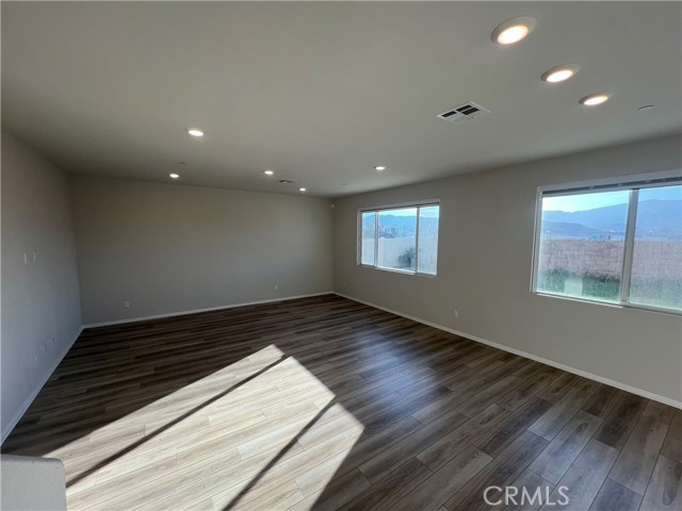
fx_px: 256
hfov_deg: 106.2
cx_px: 341
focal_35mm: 13
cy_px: 256
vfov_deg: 89.9
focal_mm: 1.57
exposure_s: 1/204
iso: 32
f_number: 1.8
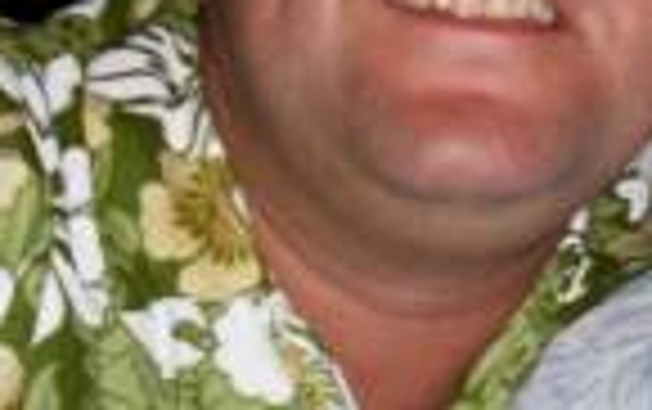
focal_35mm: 111
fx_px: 1975
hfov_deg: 18.2
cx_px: 665
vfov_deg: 11.7
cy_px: 9
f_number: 3.3
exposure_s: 1/40
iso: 160
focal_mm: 6.3
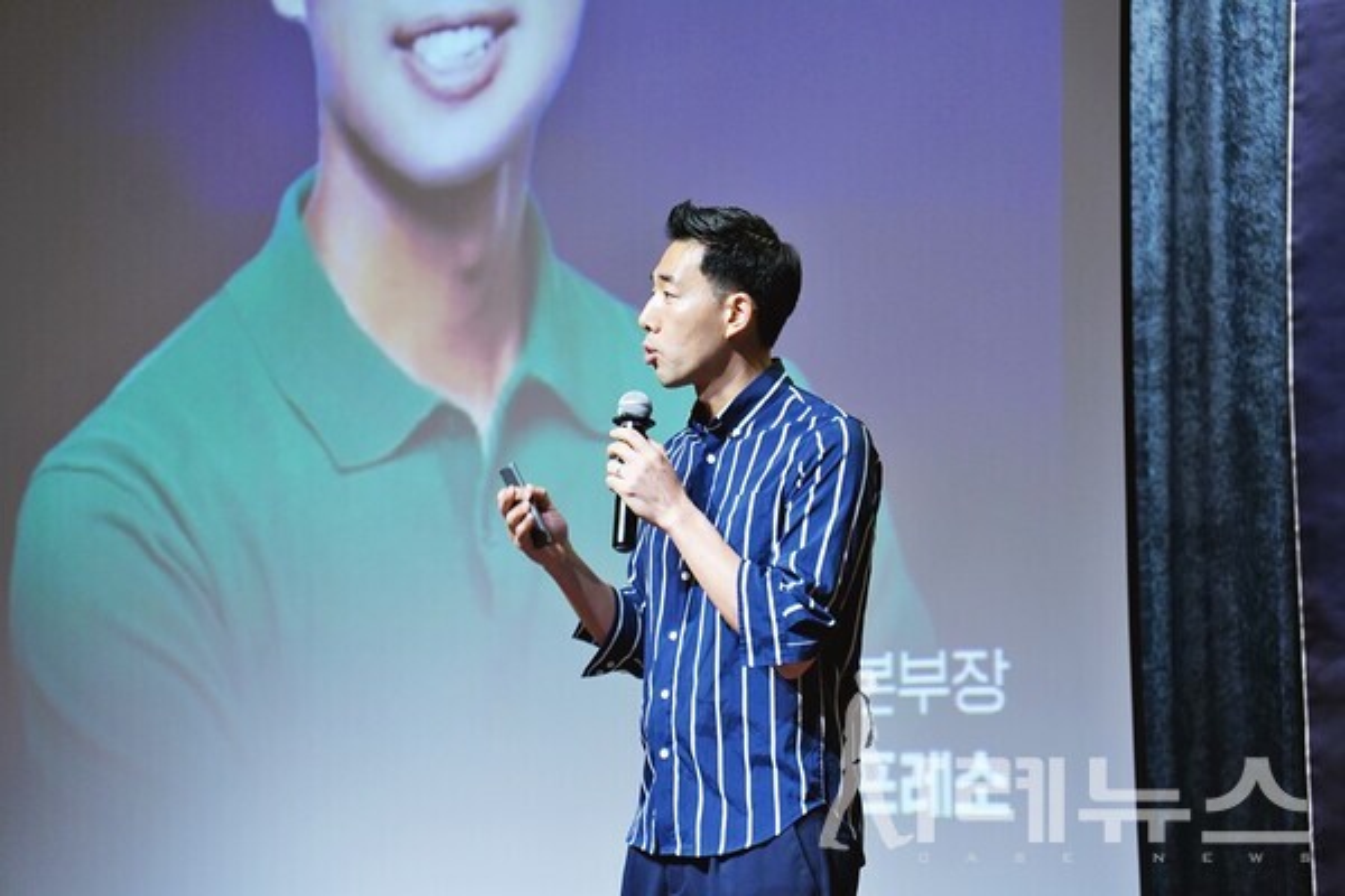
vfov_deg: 13.0
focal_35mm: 105
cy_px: 448
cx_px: 672
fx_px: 3923
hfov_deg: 19.5
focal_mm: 70
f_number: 2.8
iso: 1600
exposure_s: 1/125
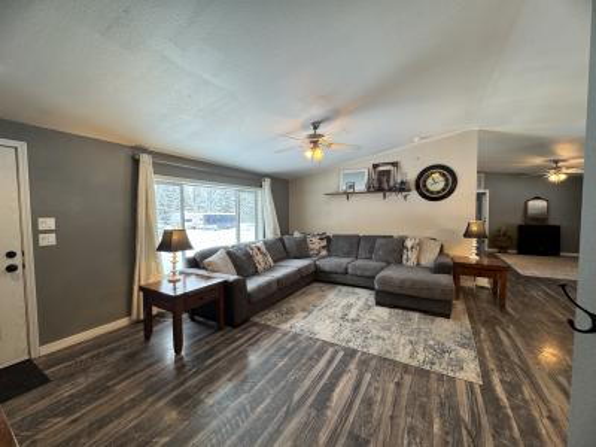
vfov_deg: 85.7
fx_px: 241
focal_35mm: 14
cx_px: 298
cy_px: 224
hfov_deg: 102.1
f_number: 2.2
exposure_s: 1/60
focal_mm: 2.22
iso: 160
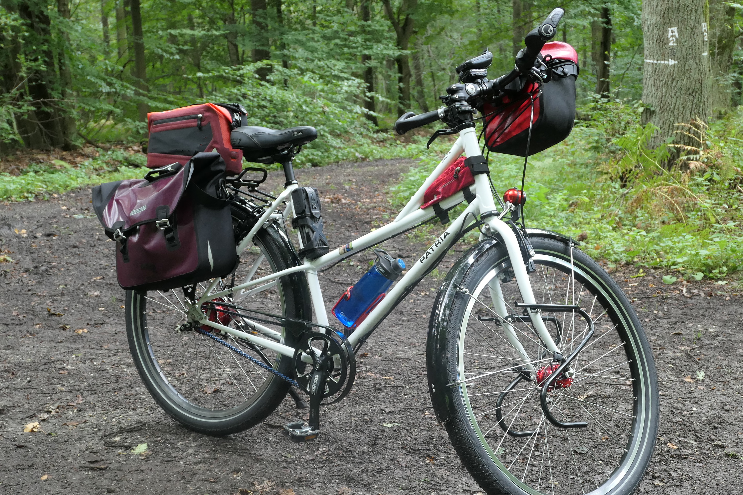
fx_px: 908
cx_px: 384
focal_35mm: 44
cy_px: 320
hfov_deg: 44.5
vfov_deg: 30.3
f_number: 2.8
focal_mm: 11.8
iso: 500
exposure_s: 1/80
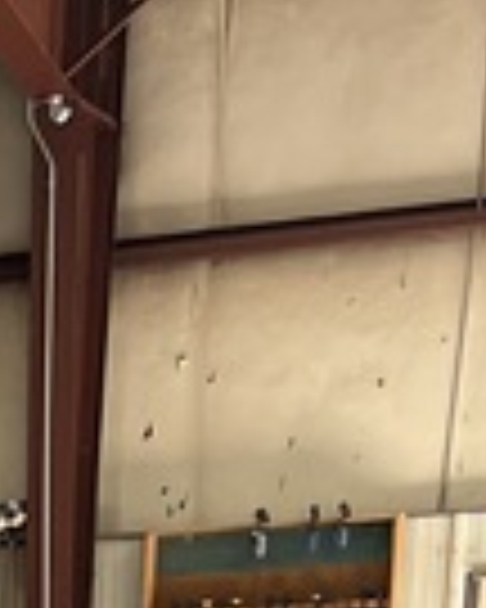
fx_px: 3452
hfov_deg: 7.2
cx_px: -981
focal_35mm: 192
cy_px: 1725
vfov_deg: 8.6
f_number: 1.5
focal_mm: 5.7
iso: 100
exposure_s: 1/120
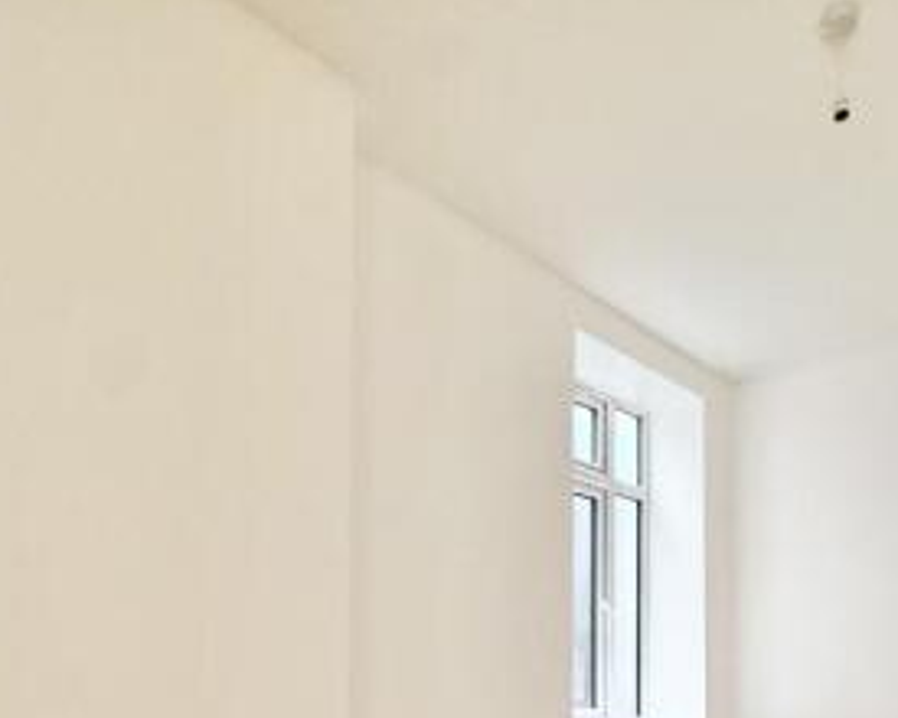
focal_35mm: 29
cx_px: 544
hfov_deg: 59.9
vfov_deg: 44.2
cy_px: 680
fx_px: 771
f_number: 2.2
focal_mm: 2.22
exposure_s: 1/72
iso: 320
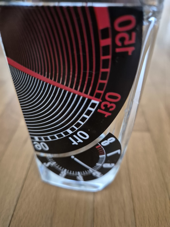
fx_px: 151
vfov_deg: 73.9
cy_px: 114
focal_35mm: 23
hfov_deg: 58.9
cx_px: 85
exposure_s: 1/50
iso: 2000
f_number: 1.8
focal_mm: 5.4
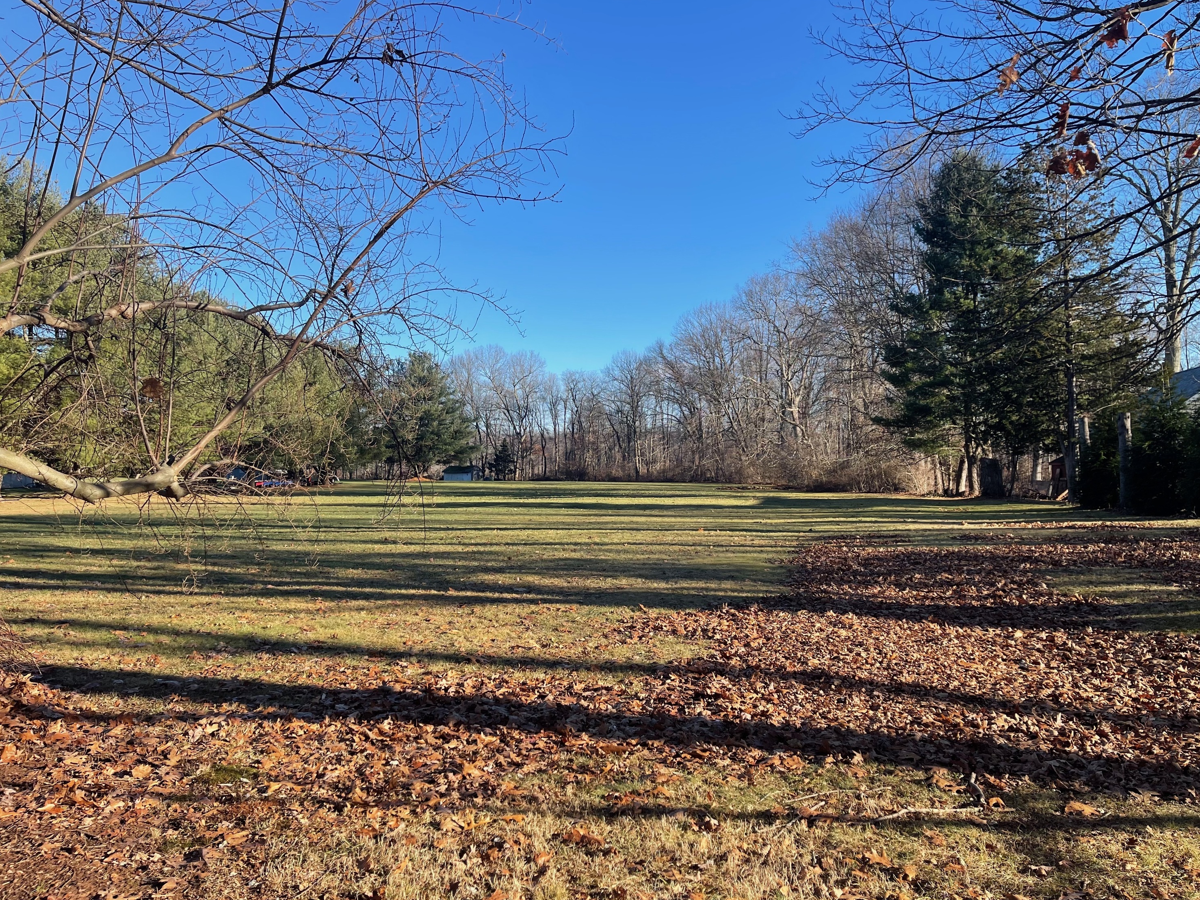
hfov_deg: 67.3
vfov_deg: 53.1
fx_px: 901
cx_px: 622
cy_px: 446
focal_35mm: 26
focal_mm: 5.1
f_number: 1.6
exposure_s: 1/1403
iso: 32
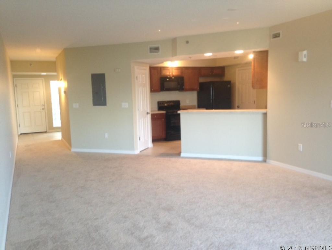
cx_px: 166
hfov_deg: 55.3
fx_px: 317
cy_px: 125
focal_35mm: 33
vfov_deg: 43.0
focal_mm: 4.12
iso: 125
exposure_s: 1/20
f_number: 2.4
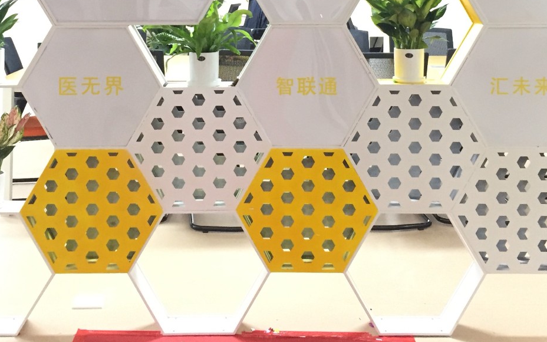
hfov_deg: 38.2
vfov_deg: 23.3
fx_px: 790
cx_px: 253
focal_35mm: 53
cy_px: -8
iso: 250
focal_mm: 4.15
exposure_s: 1/20
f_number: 2.2
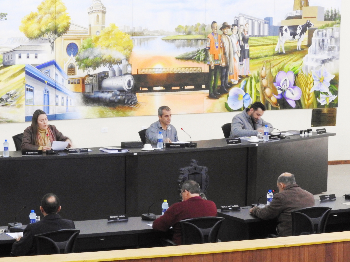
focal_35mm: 140
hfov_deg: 14.1
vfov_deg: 10.6
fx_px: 1416
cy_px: 156
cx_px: 141
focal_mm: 20.6
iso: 800
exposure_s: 1/6
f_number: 8
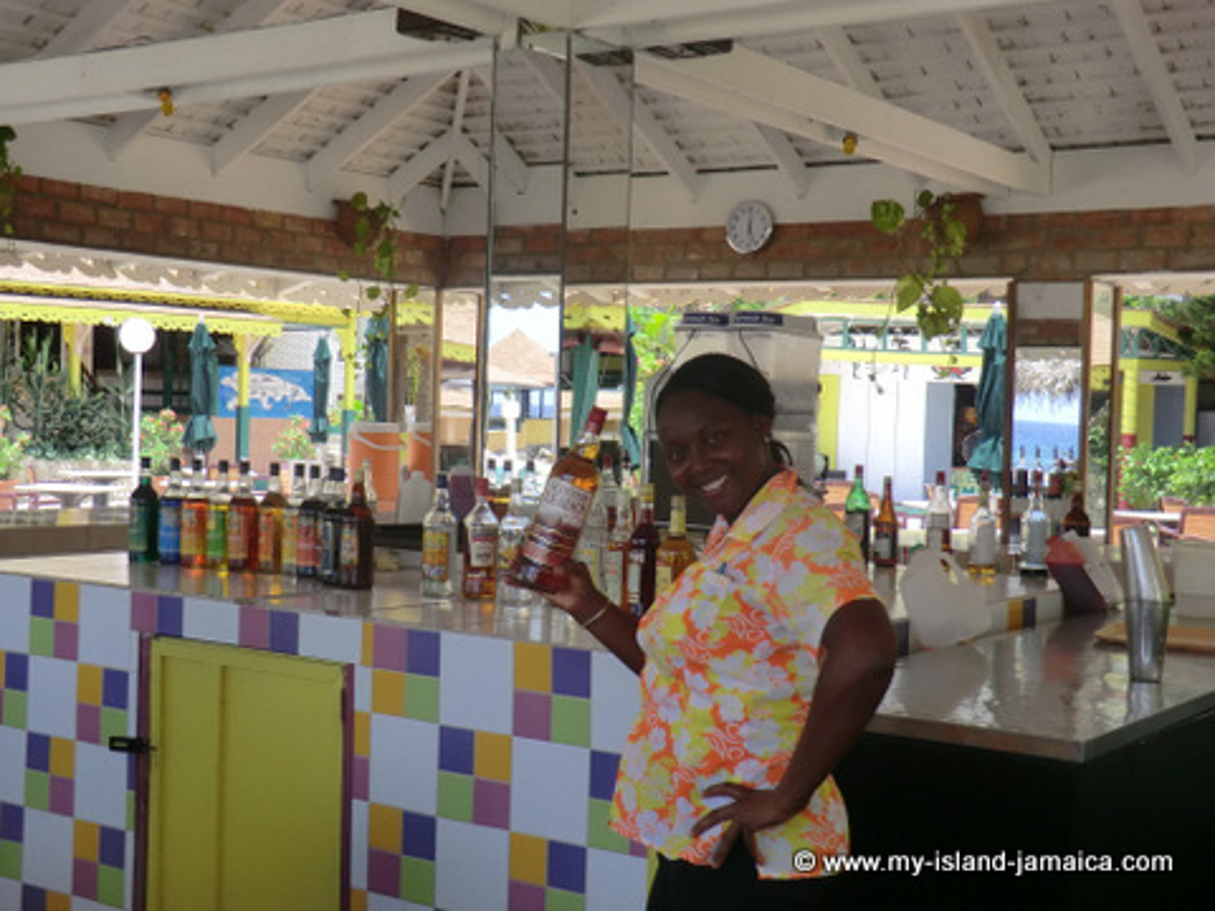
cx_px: 608
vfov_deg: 30.9
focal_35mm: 47
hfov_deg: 40.4
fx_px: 1650
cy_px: 456
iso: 64
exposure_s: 1/200
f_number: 4
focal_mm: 8.4
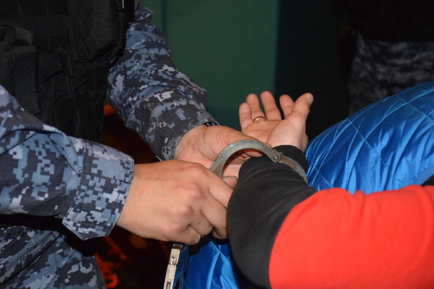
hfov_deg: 31.9
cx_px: 217
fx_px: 760
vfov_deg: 21.6
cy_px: 144
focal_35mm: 63
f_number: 4.5
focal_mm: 42
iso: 2500
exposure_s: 1/60
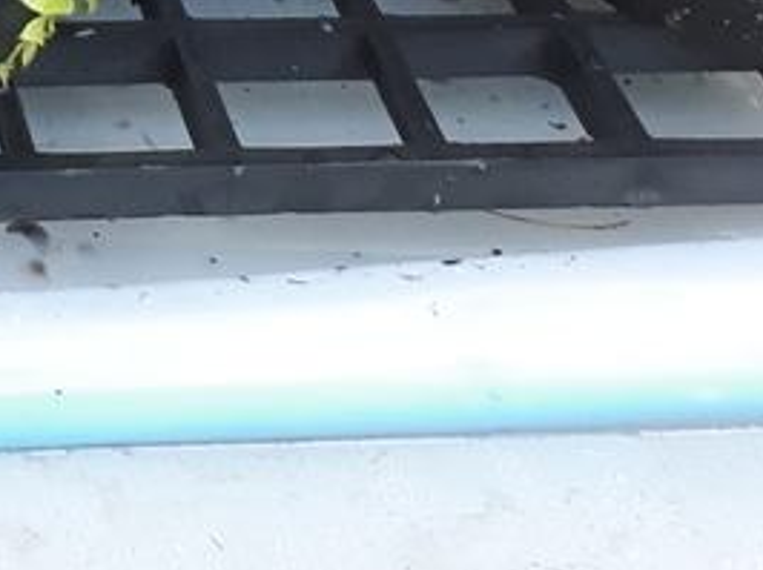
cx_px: -485
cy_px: -662
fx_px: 2687
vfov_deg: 10.8
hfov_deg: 14.7
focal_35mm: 122
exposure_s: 1/33
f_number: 1.9
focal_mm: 3.6
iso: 80
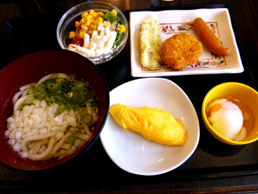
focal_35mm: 30
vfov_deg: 46.8
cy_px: 97
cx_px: 129
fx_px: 224
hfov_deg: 60.0
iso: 160
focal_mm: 4.06
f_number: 1.94
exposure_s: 1/37
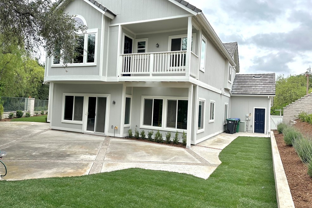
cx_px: 152
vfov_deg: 49.5
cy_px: 95
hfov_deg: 69.4
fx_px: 225
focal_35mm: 26
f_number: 1.78
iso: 80
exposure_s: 1/1916
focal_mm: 6.86
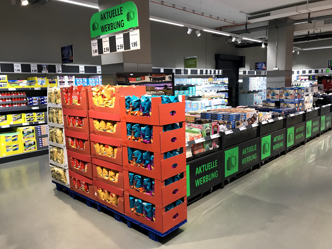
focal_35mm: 28
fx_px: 269
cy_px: 124
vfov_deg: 49.7
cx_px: 166
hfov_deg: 63.4
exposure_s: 1/33
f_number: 1.8
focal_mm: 3.99
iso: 25
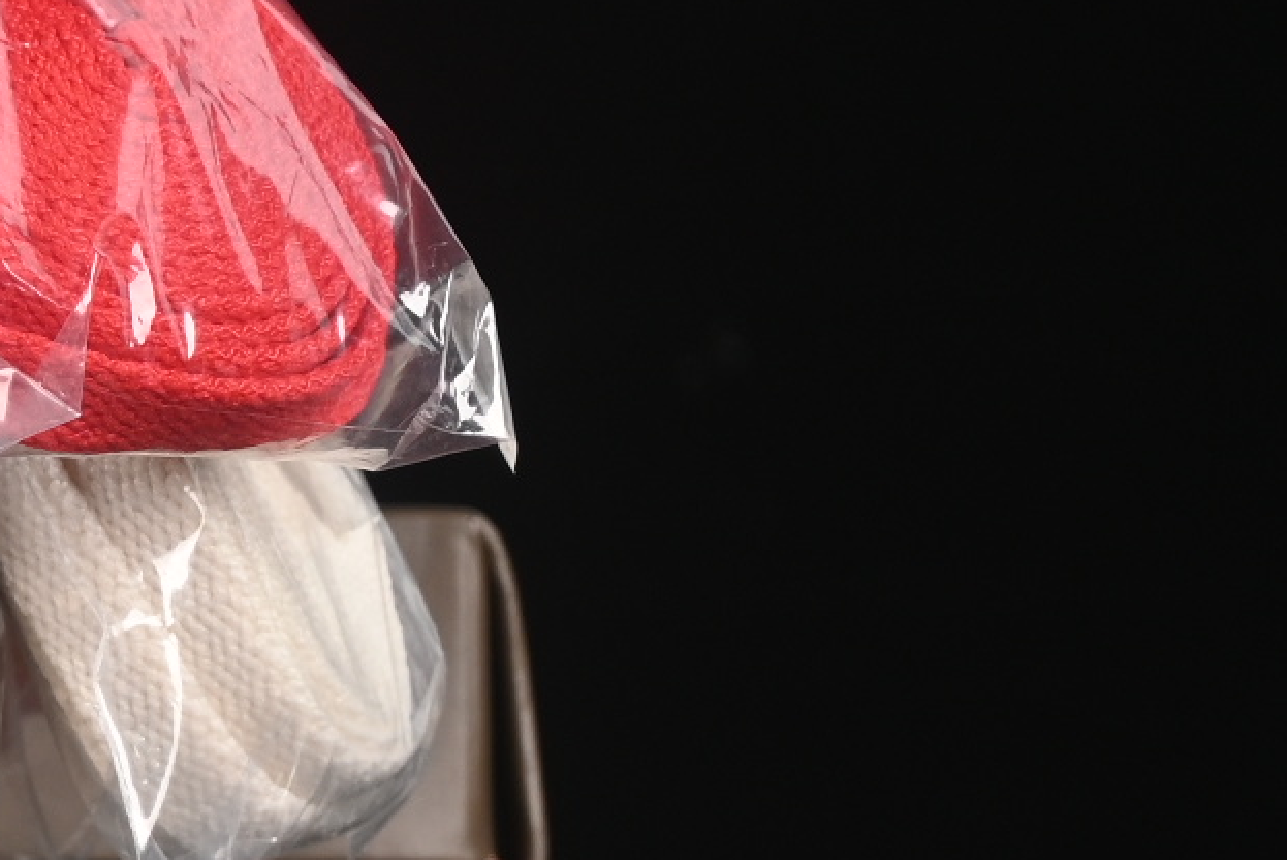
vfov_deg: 4.1
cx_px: -1568
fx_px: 11981
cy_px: 517
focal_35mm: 335
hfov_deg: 5.9
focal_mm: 50
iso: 160
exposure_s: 1/60
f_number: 6.3
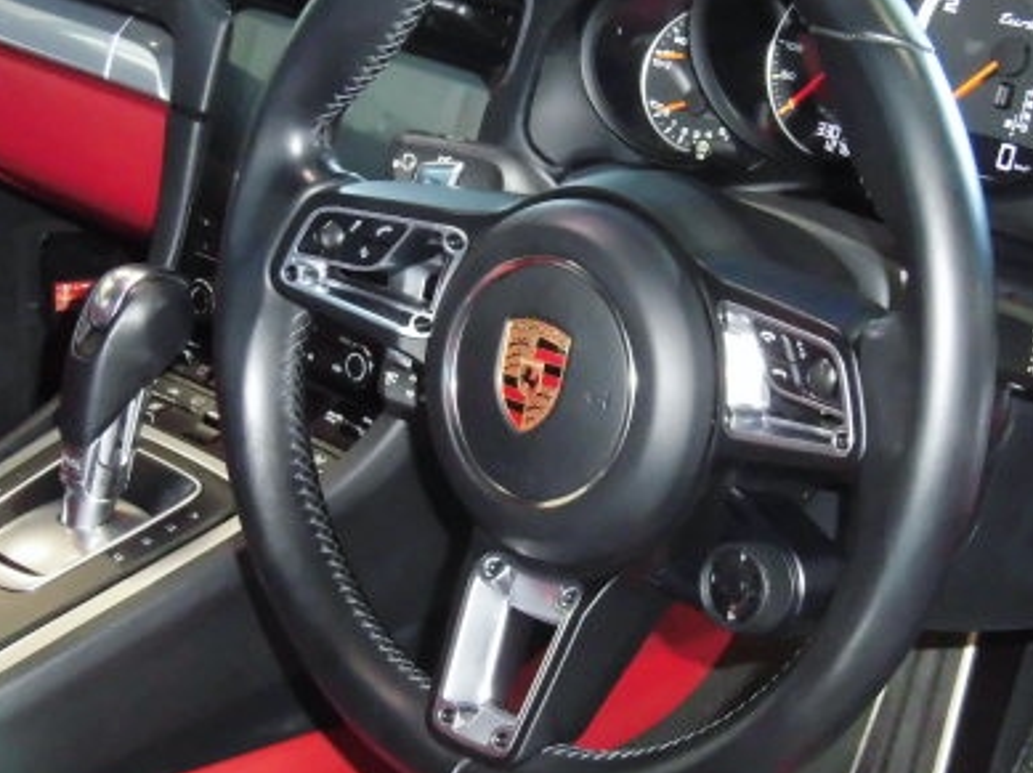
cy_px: 377
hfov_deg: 23.3
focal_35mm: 84
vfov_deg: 17.5
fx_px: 2504
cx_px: 587
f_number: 4
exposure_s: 1/15
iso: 640
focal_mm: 9.16
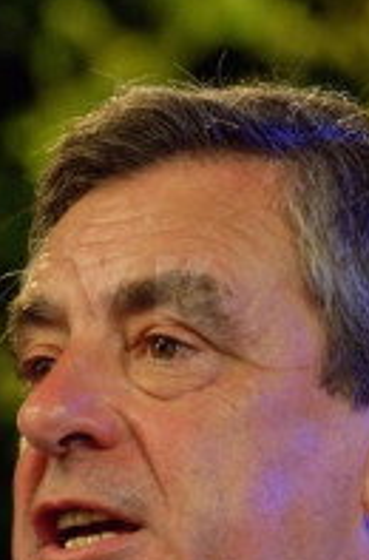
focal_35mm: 913
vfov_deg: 2.3
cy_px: 679
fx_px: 14136
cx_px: 143
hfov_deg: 1.5
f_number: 5.6
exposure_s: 1/250
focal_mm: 200
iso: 800
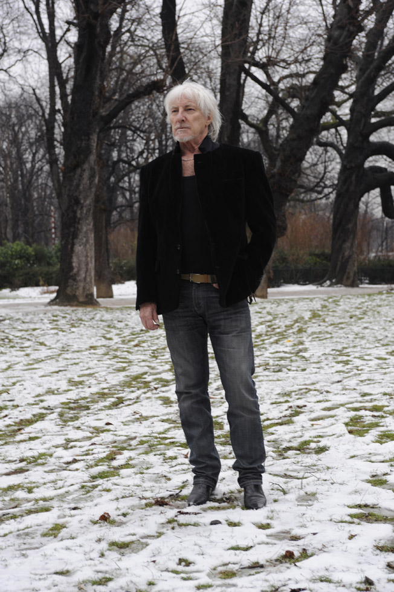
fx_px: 1151
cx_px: 197
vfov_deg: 28.9
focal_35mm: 70
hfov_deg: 19.4
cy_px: 296
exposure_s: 1/80
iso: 400
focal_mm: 70
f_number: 7.1
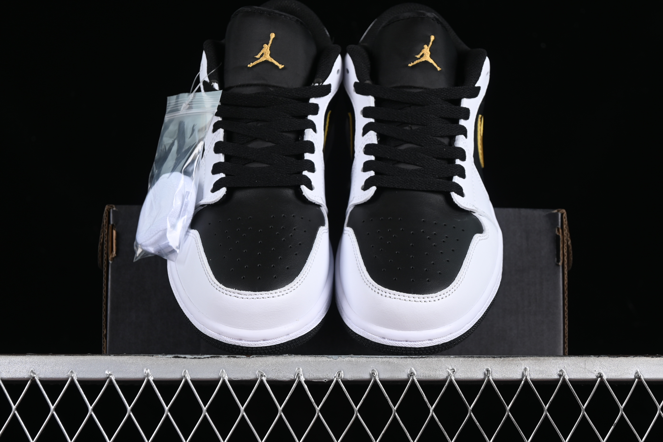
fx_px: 1381
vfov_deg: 18.2
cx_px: 332
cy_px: 221
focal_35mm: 75
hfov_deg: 27.0
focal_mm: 50
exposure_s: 1/60
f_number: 6.3
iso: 160
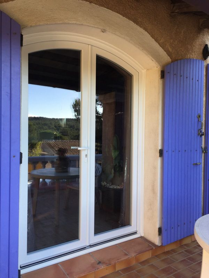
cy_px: 139
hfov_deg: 48.2
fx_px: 233
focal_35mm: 29
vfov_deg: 61.7
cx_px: 104
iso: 32
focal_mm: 4.15
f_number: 2.2
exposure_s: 1/222
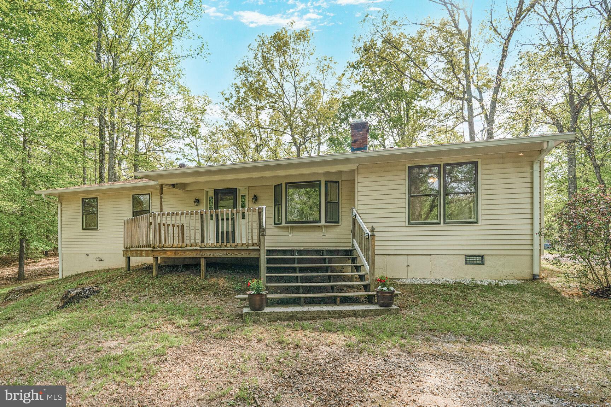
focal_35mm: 16
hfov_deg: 95.0
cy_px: 204
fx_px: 280
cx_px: 306
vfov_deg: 72.1
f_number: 8
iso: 800
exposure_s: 1/500
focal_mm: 16.5
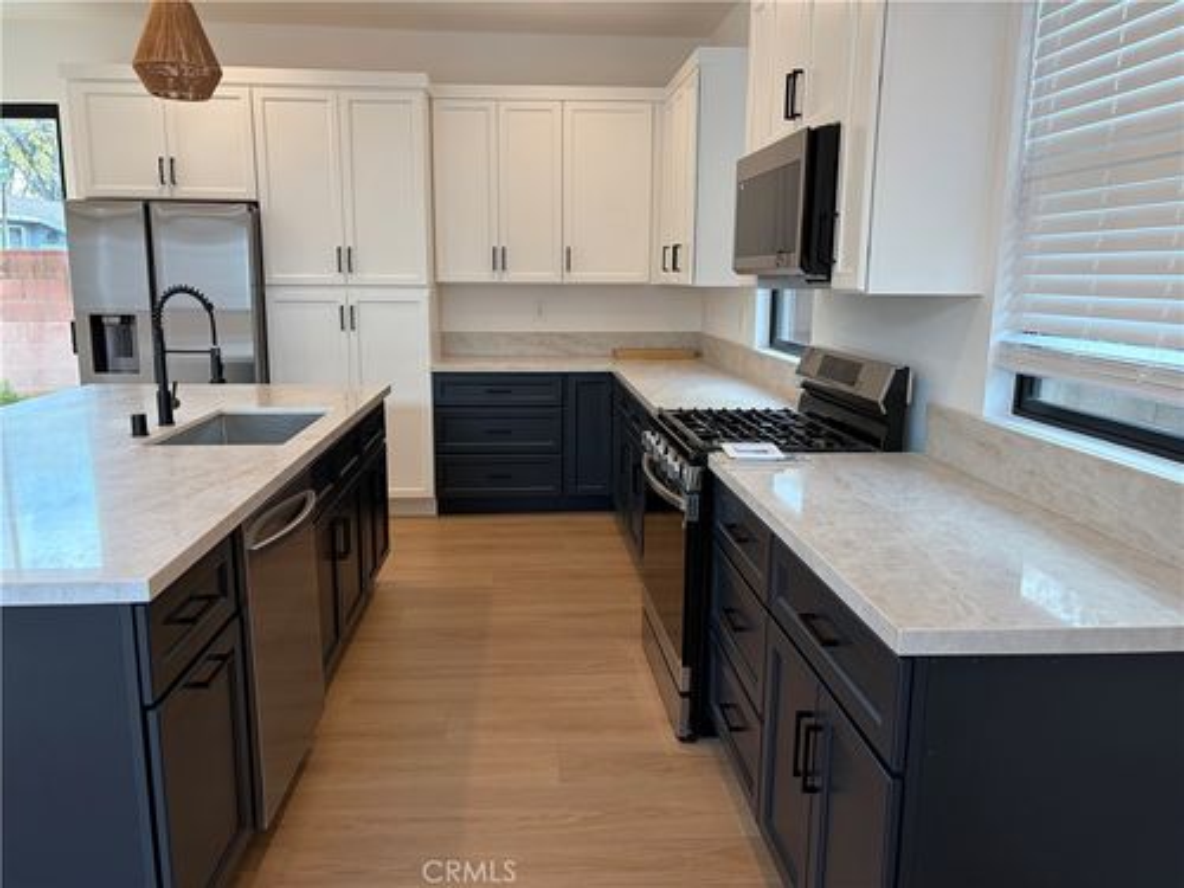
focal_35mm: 26
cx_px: 592
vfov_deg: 53.1
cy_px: 444
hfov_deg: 67.3
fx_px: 889
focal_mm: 5.96
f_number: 1.6
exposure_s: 1/120
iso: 64
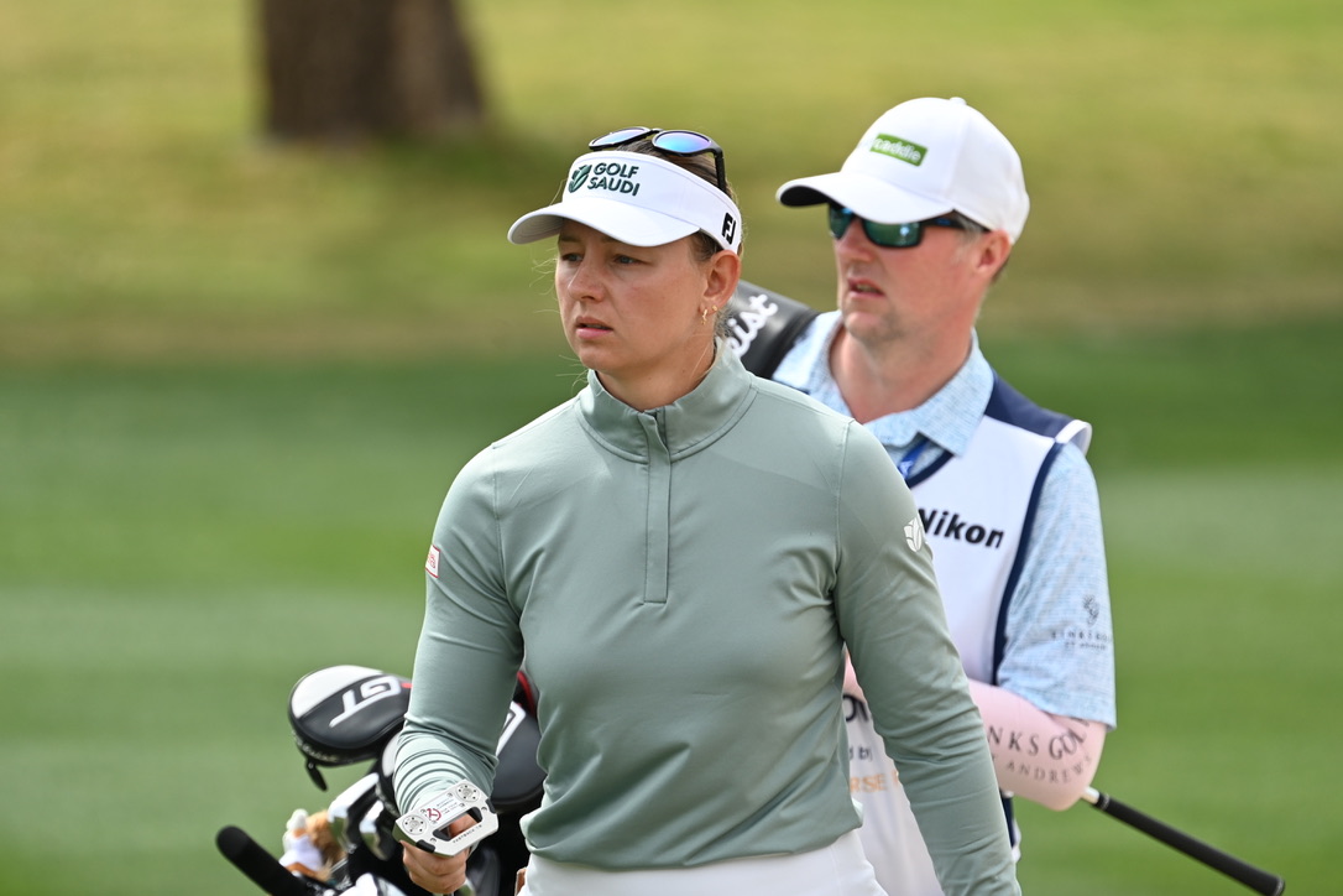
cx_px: 672
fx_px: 22382
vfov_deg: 2.3
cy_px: 448
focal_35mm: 600
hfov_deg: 3.4
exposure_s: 1/640
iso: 180
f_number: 5.6
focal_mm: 400
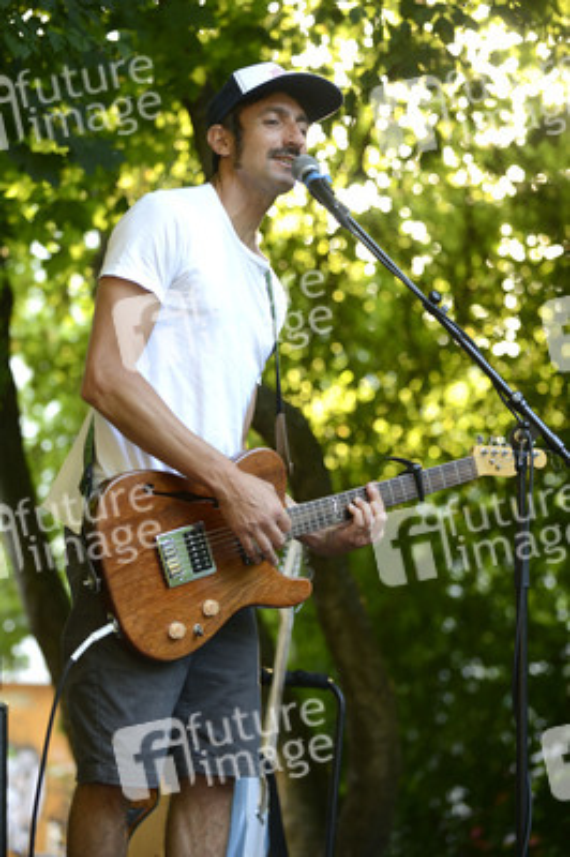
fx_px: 2260
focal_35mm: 95
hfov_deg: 14.4
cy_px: 428
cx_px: 285
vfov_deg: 21.5
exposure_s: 1/250
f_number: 2.8
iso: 800
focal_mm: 95
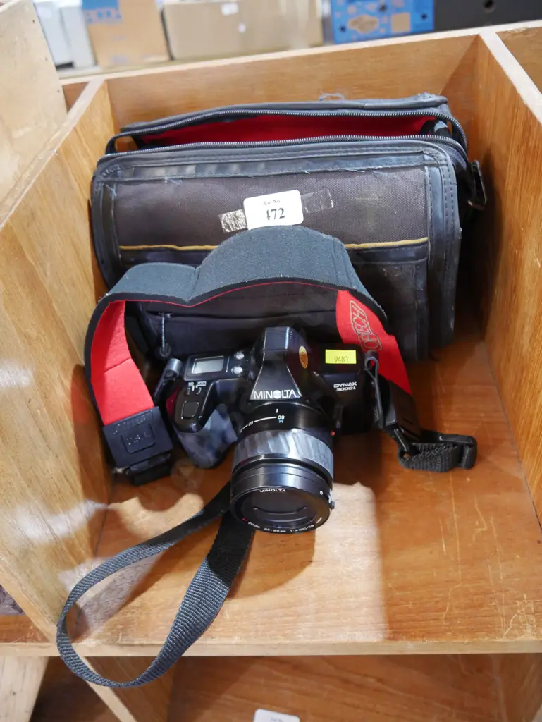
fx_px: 584
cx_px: 271
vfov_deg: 63.4
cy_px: 361
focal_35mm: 28
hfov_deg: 49.8
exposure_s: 1/60
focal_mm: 14
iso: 2000
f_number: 3.5
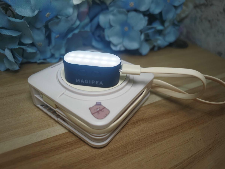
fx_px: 149
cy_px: 84
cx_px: 112
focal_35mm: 23
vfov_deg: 58.9
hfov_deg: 73.9
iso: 320
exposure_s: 1/121
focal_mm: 8.72
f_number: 2
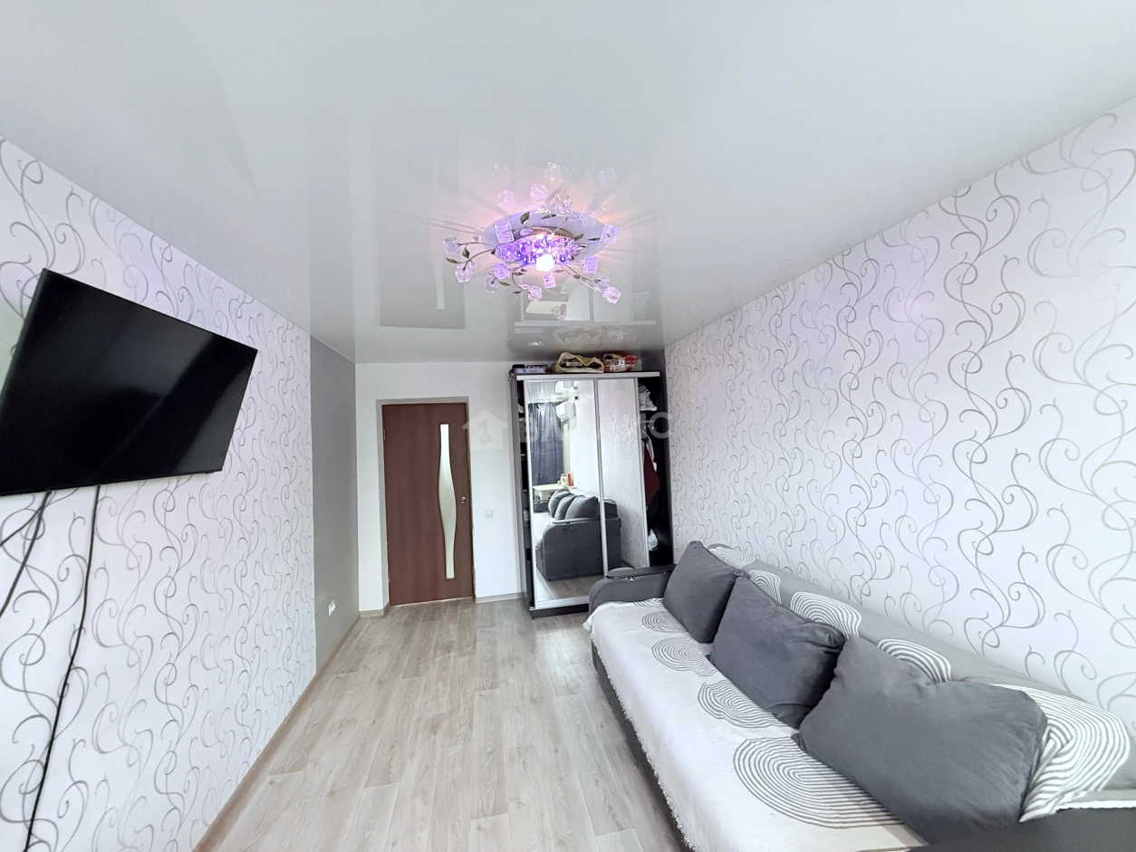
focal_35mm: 14
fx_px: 460
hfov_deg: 102.1
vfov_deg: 85.7
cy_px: 426
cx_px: 568
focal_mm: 2.22
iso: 640
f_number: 2.2
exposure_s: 1/50
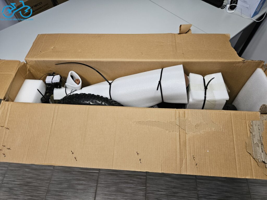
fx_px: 177
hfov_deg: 73.9
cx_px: 134
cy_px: 100
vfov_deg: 58.9
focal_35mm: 23
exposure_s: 1/100
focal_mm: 5.4
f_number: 1.8
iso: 250
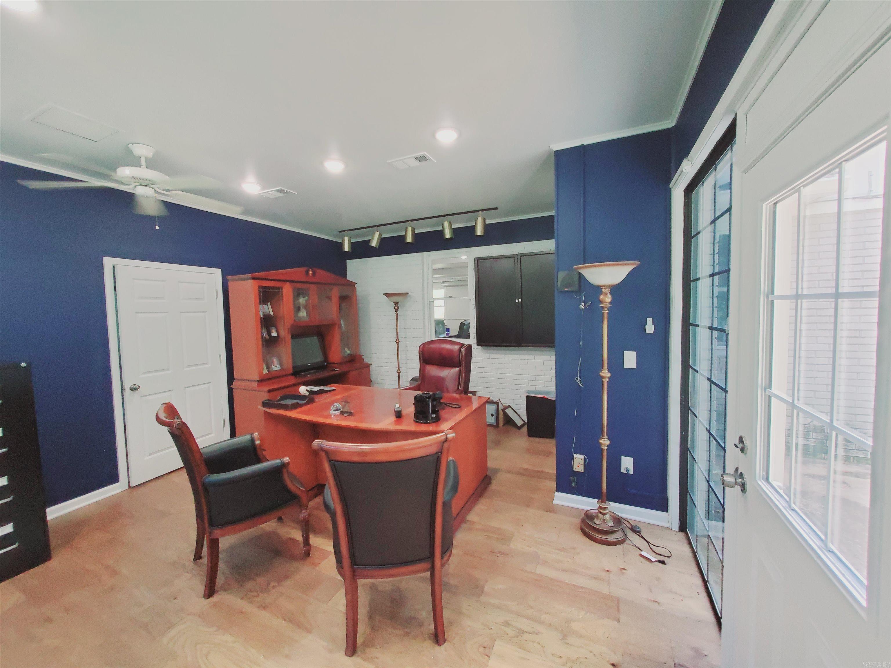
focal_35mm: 13
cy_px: 334
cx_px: 446
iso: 250
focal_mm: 1.8
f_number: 2.2
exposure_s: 1/60
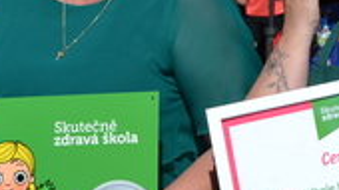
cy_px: 100
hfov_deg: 8.6
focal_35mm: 250
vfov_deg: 4.8
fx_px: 2244
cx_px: 253
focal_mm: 50
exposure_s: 1/320
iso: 100
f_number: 9
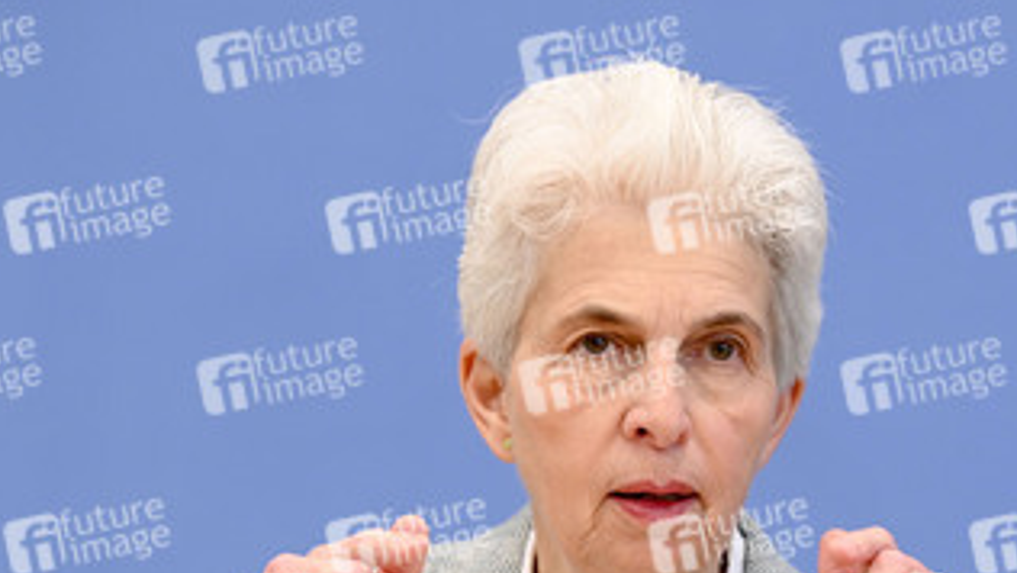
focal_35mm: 187
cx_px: 645
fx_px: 5044
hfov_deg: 11.5
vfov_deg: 6.5
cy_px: 457
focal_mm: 125
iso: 3200
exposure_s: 1/800
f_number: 4.5
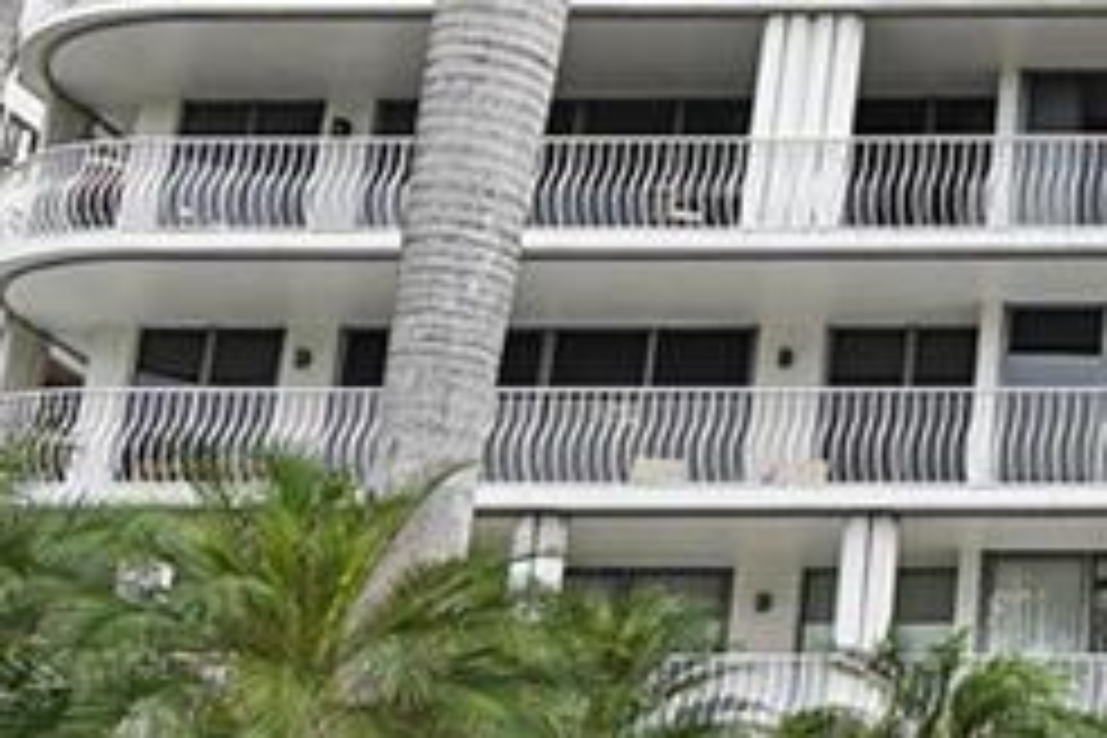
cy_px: -310
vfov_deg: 12.6
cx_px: 1692
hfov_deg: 17.5
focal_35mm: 104
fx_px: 3198
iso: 64
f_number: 4.5
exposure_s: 1/200
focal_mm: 16
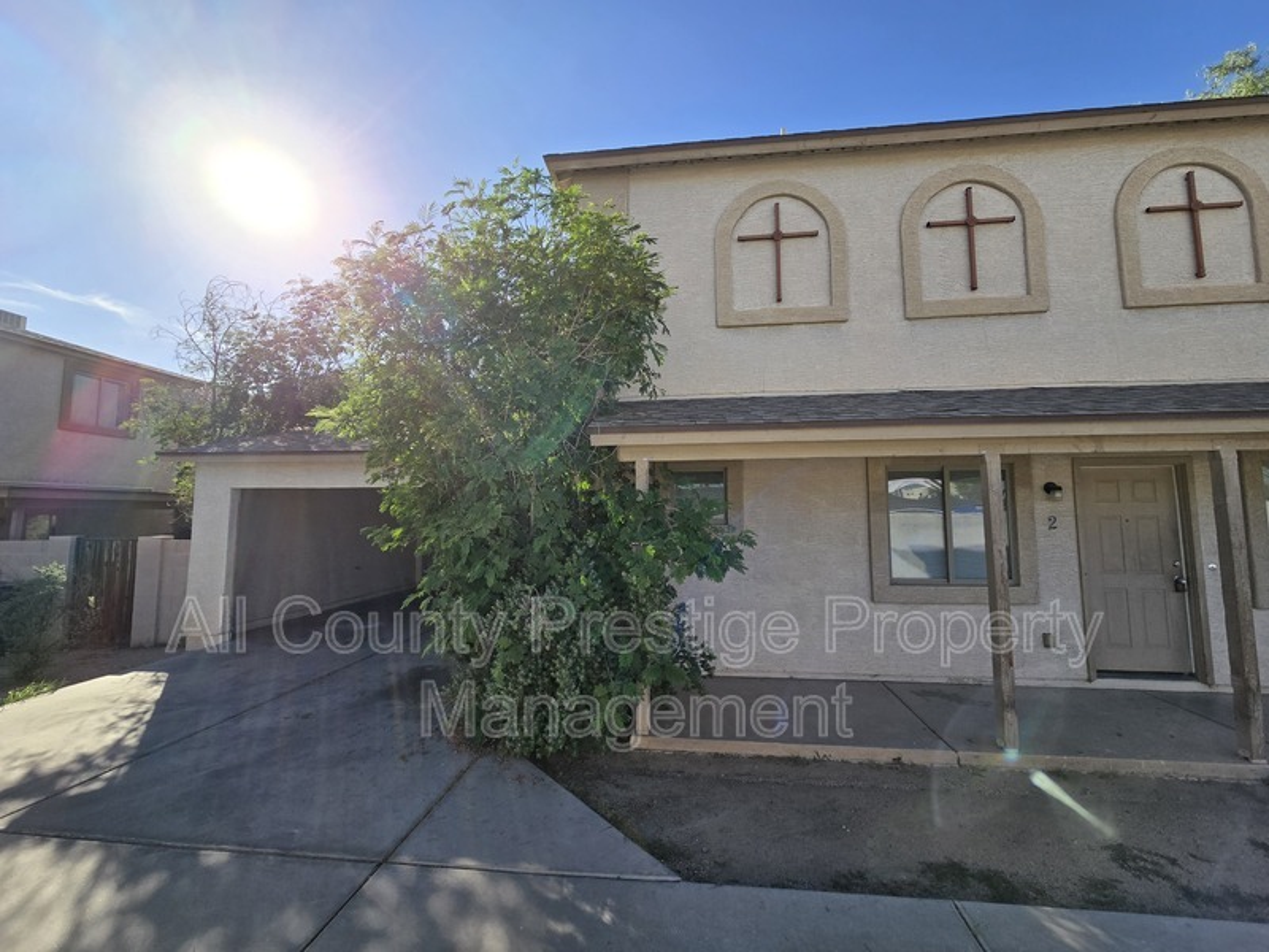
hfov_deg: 106.2
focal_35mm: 13
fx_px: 477
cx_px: 634
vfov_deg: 89.9
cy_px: 476
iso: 50
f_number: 2.2
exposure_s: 1/1957
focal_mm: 2.2
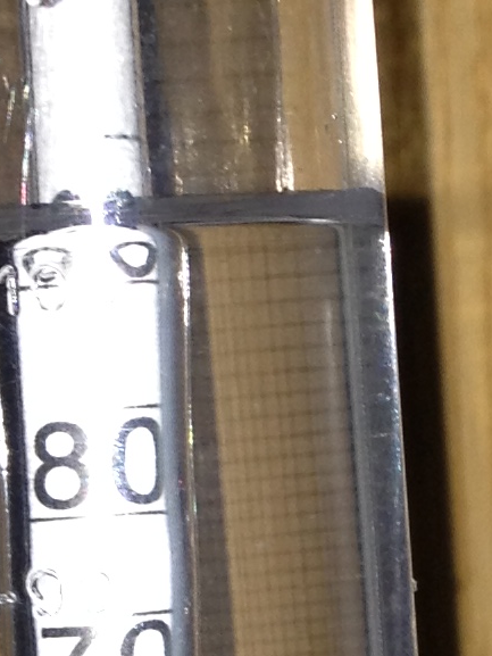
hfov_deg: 7.5
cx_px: 297
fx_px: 3751
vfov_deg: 9.8
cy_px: 828
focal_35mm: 198
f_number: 2.4
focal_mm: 4.28
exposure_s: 1/23
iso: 50
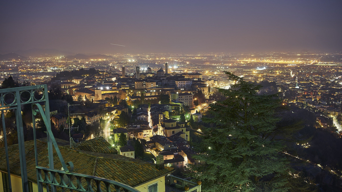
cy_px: 110
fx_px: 336
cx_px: 172
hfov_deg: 54.0
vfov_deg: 31.9
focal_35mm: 37
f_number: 7.1
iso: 125
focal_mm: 35
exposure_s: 30
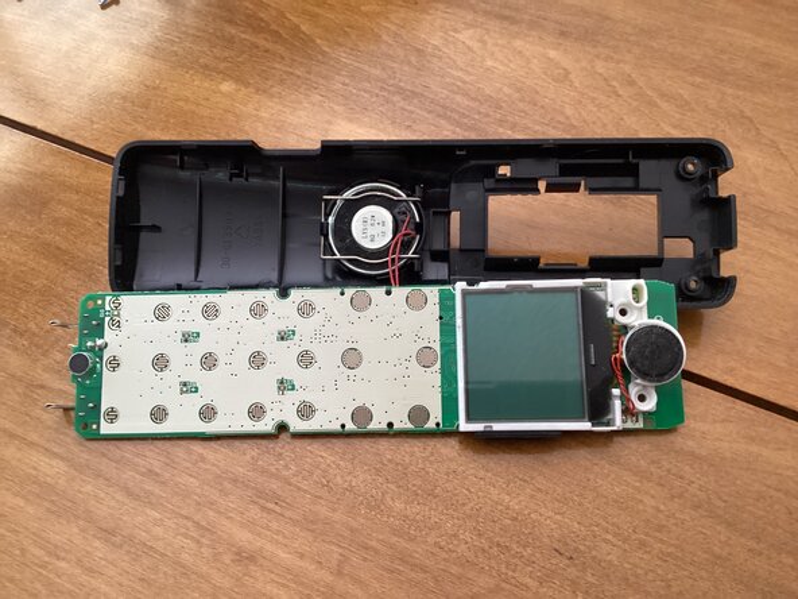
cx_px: 399
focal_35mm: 31
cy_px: 300
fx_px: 715
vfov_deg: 45.4
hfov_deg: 58.4
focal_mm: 3.3
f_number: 2.4
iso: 400
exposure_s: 1/33
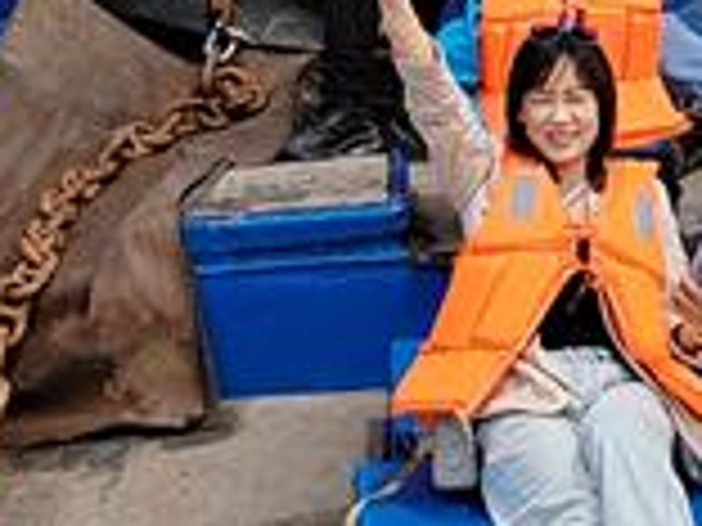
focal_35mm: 185
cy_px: -171
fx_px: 3752
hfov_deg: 10.6
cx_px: 652
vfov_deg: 7.9
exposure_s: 1/560
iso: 100
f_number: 1.8
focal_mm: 6.14
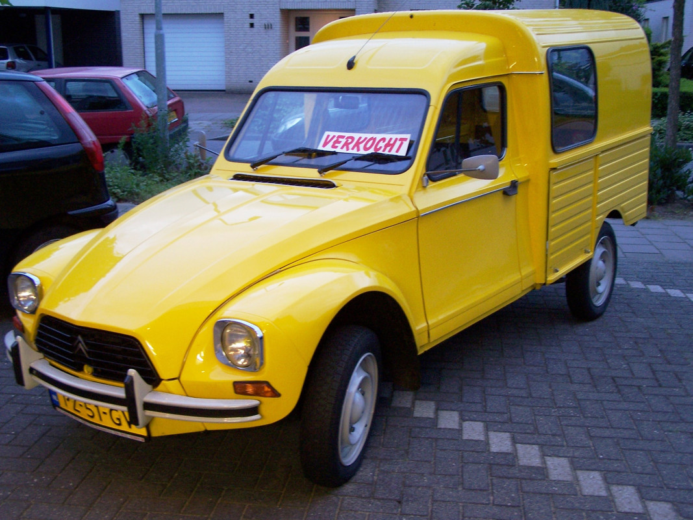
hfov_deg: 39.7
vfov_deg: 30.3
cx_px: 346
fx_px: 961
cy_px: 260
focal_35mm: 48
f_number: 3
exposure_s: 1/8
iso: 140
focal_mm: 8
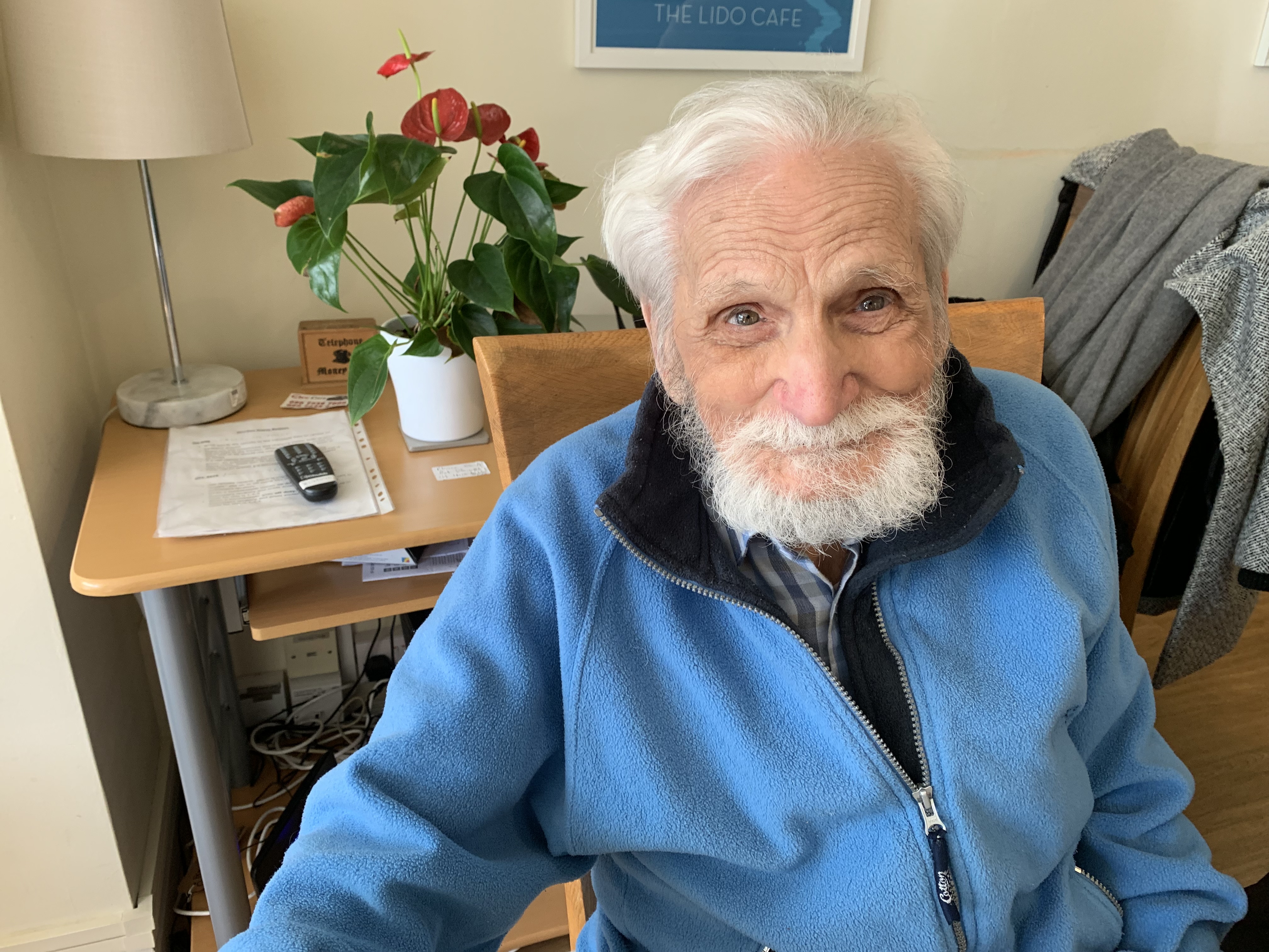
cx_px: 634
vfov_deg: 53.1
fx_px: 953
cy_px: 476
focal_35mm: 26
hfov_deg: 67.3
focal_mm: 4.25
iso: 100
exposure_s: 1/50
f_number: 1.8
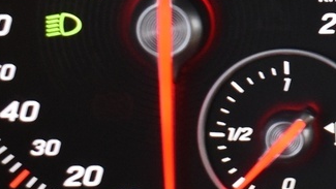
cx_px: 632
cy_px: -69
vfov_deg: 5.1
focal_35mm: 235
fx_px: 2094
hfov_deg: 8.7
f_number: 5.6
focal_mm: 30
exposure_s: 1/13
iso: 1250
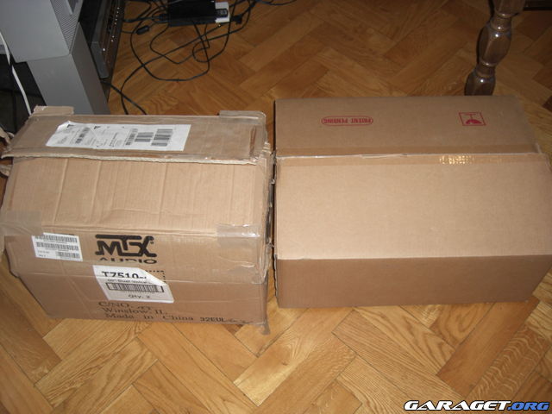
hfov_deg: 49.0
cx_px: 276
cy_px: 207
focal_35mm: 38
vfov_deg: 37.7
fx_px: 606
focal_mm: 7.9
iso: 100
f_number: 2.8
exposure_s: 1/60
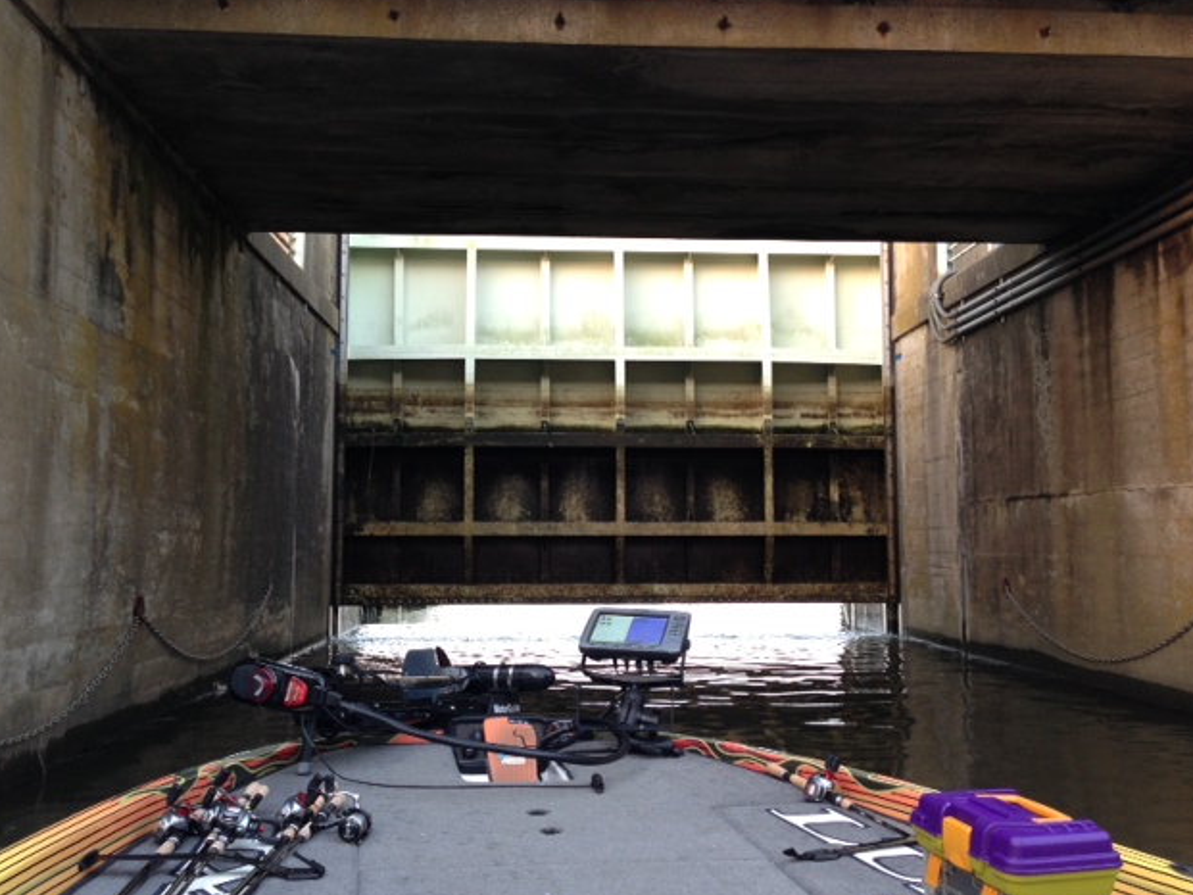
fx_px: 1172
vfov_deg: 41.8
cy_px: 448
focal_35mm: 34
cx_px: 605
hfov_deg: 53.9
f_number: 2.4
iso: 64
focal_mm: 4.13
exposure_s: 1/20
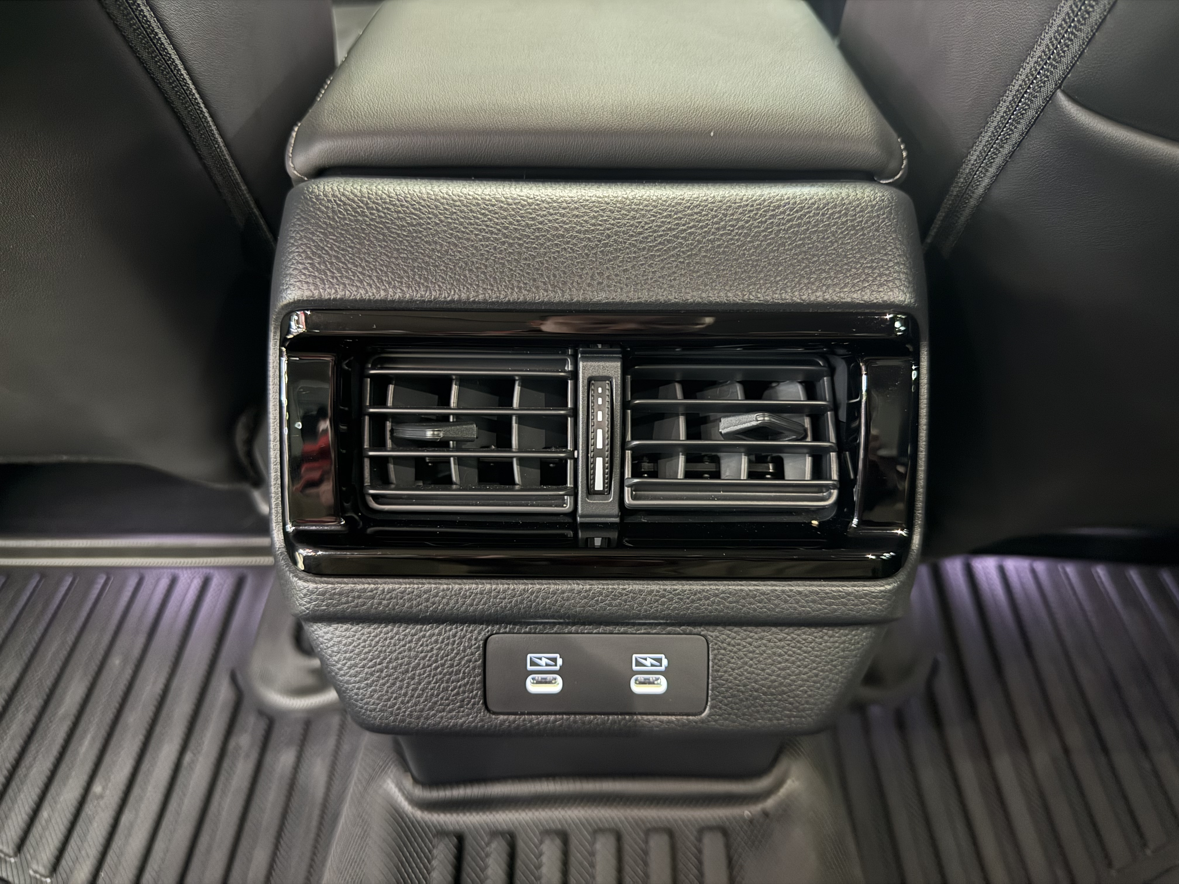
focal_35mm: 24
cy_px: 442
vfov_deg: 56.8
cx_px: 590
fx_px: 817
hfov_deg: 71.6
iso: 1600
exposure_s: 1/15
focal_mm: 6.76
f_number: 1.78
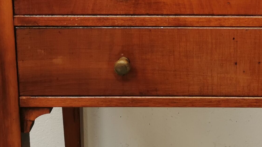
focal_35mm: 96
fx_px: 667
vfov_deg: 11.7
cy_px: -117
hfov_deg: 21.9
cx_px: 220
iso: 50
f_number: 1.8
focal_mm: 5.58
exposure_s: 1/100
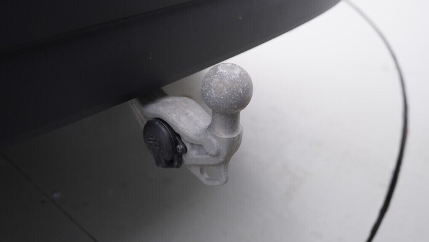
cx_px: 216
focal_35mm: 38
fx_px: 432
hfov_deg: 52.8
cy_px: 98
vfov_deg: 31.1
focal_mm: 24
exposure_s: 1/40
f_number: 2.8
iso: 125
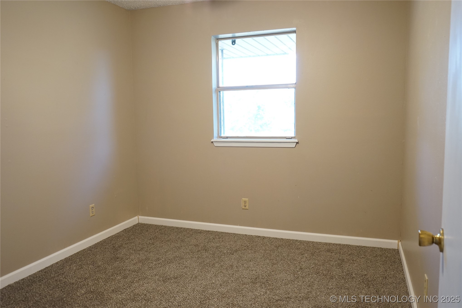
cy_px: 154
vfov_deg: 46.4
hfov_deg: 65.5
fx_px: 359
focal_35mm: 28
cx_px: 231
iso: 1600
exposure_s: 1/80
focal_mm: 28
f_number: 5.6
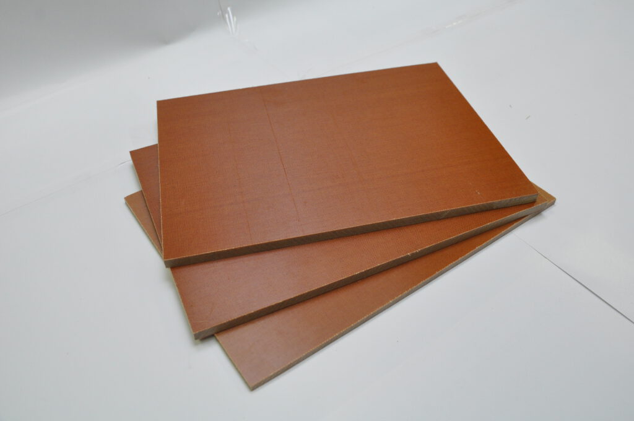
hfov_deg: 57.3
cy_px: 210
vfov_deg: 39.9
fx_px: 580
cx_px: 317
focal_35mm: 33
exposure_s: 1/125
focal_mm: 22
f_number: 5.6
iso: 1250
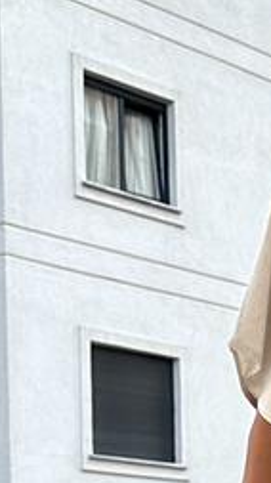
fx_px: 1715
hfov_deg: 8.7
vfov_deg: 15.3
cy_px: 622
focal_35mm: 134
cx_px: 494
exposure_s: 1/650
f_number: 1.78
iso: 80
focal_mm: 6.86
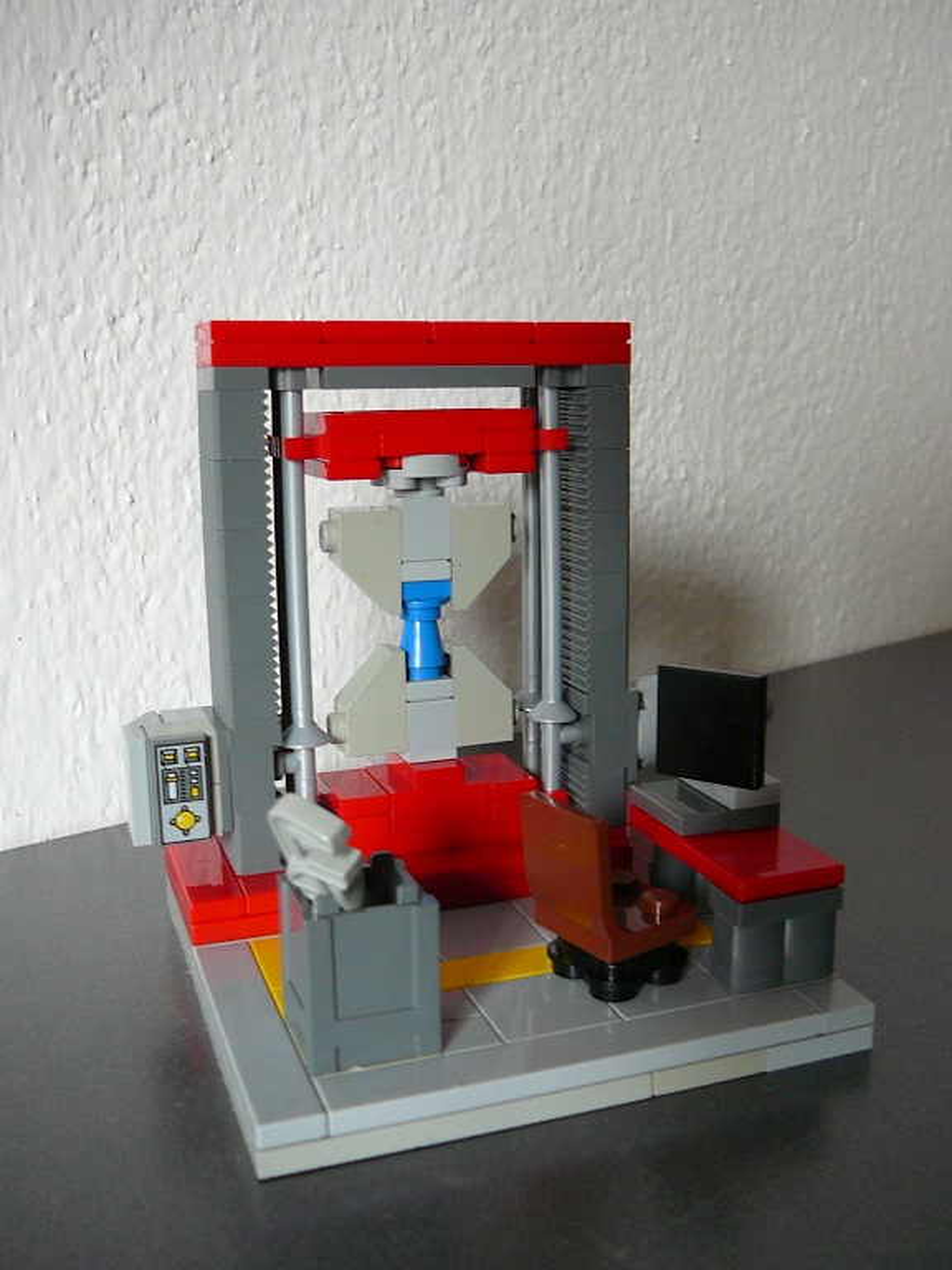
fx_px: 1283
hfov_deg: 40.7
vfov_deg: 52.6
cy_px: 635
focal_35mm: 35
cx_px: 476
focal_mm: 5.2
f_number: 2.8
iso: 200
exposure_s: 1/20
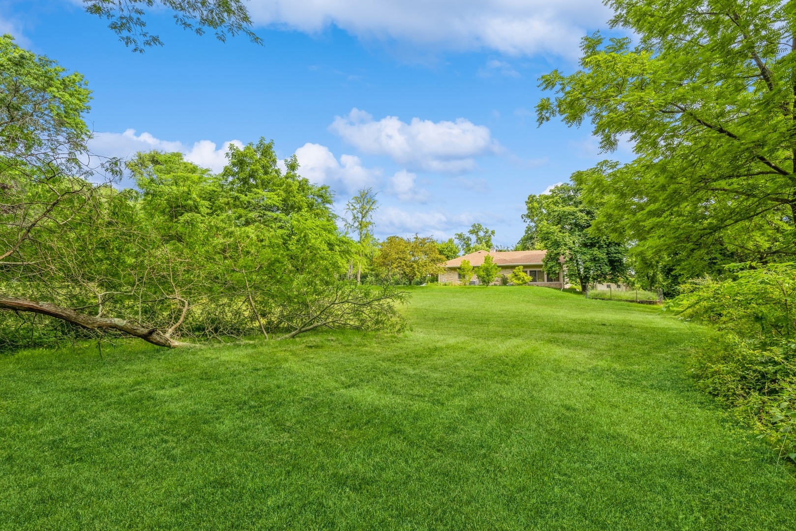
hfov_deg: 93.3
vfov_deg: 70.5
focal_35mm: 17
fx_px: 376
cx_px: 398
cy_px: 266
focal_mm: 17
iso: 200
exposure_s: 1/250
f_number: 8
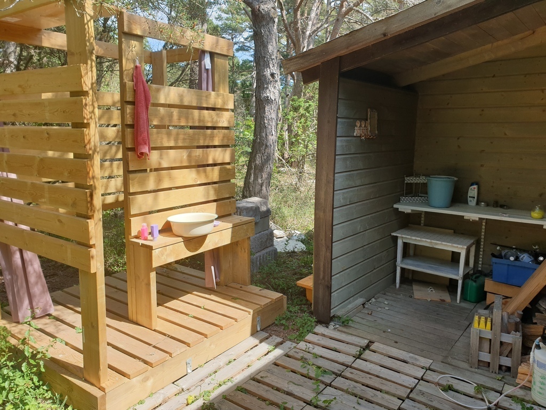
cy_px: 205
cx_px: 273
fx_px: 410
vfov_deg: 53.1
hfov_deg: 67.3
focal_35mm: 26
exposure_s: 1/410
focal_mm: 4.3
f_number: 2.4
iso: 50
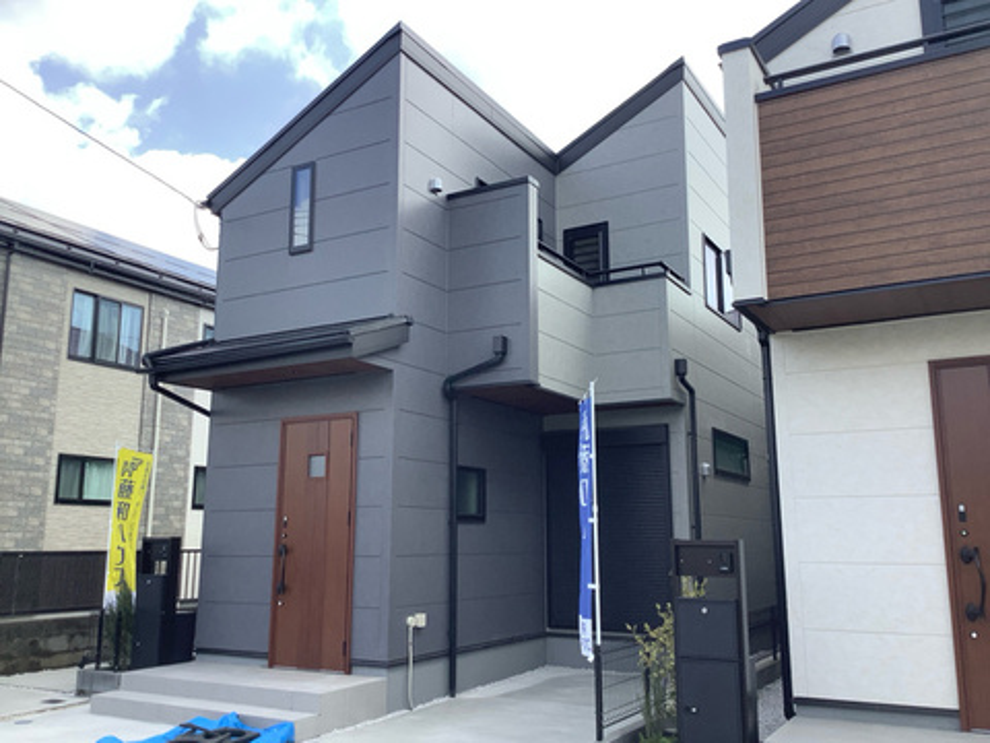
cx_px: 495
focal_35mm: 31
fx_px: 887
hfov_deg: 58.4
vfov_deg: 45.4
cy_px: 372
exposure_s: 1/599
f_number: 2.4
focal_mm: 3.3
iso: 25
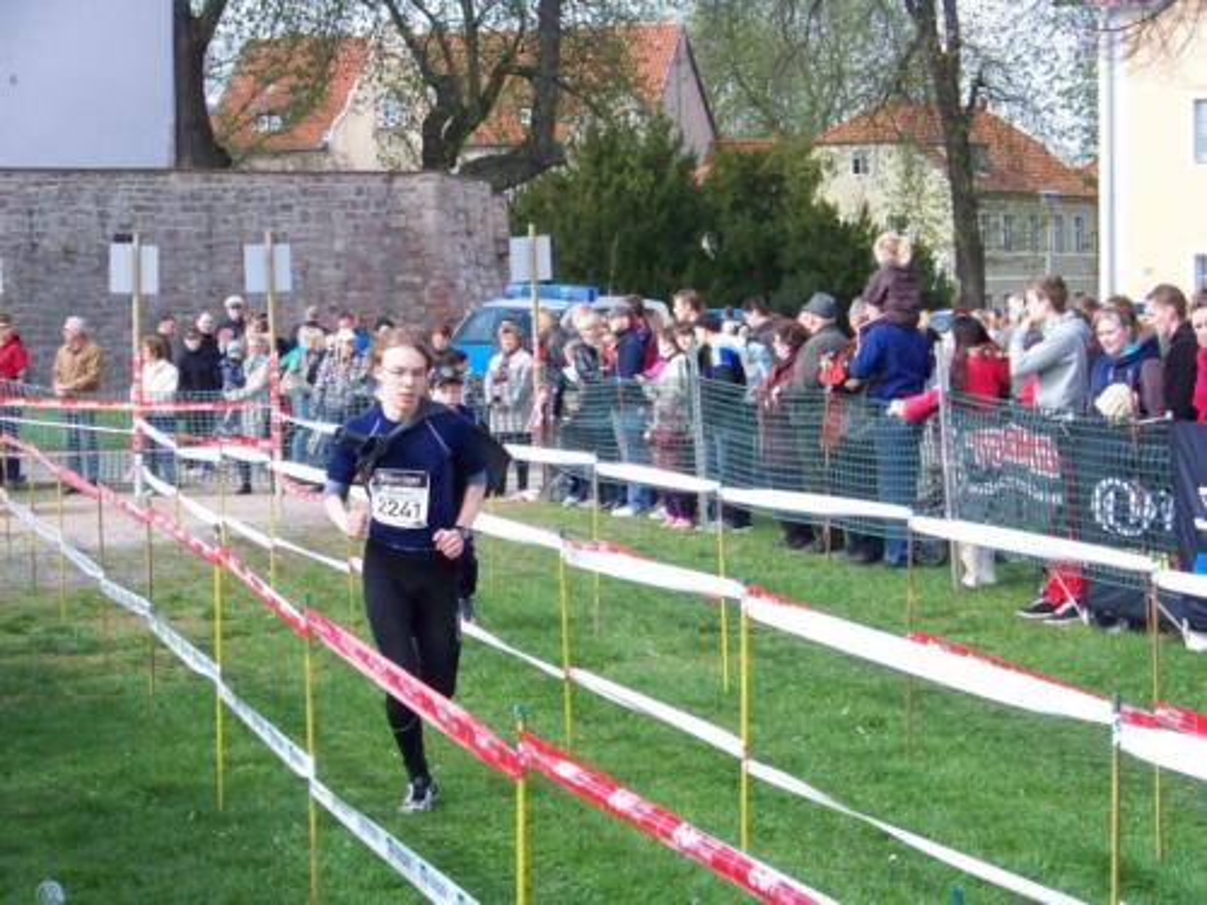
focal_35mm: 106
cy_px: 452
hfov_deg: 18.5
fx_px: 3696
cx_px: 604
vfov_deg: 14.0
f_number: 3.2
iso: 200
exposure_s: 1/800
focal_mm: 17.6
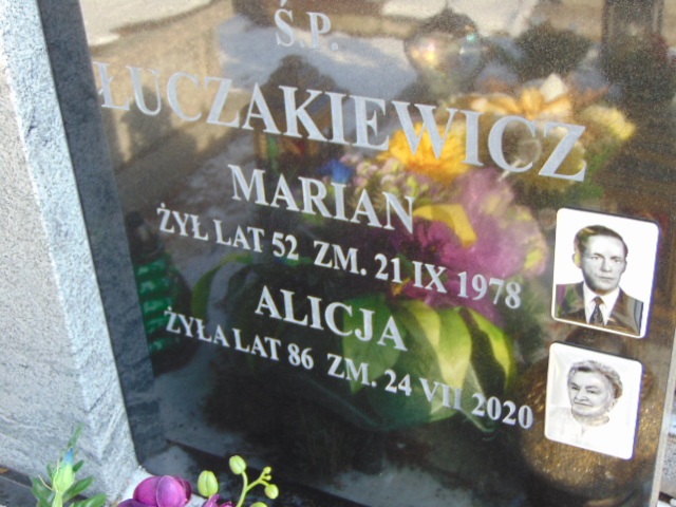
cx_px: 338
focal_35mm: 50
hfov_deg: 38.2
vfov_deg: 29.1
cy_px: 254
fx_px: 976
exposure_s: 1/50
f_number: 3.5
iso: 80
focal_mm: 9
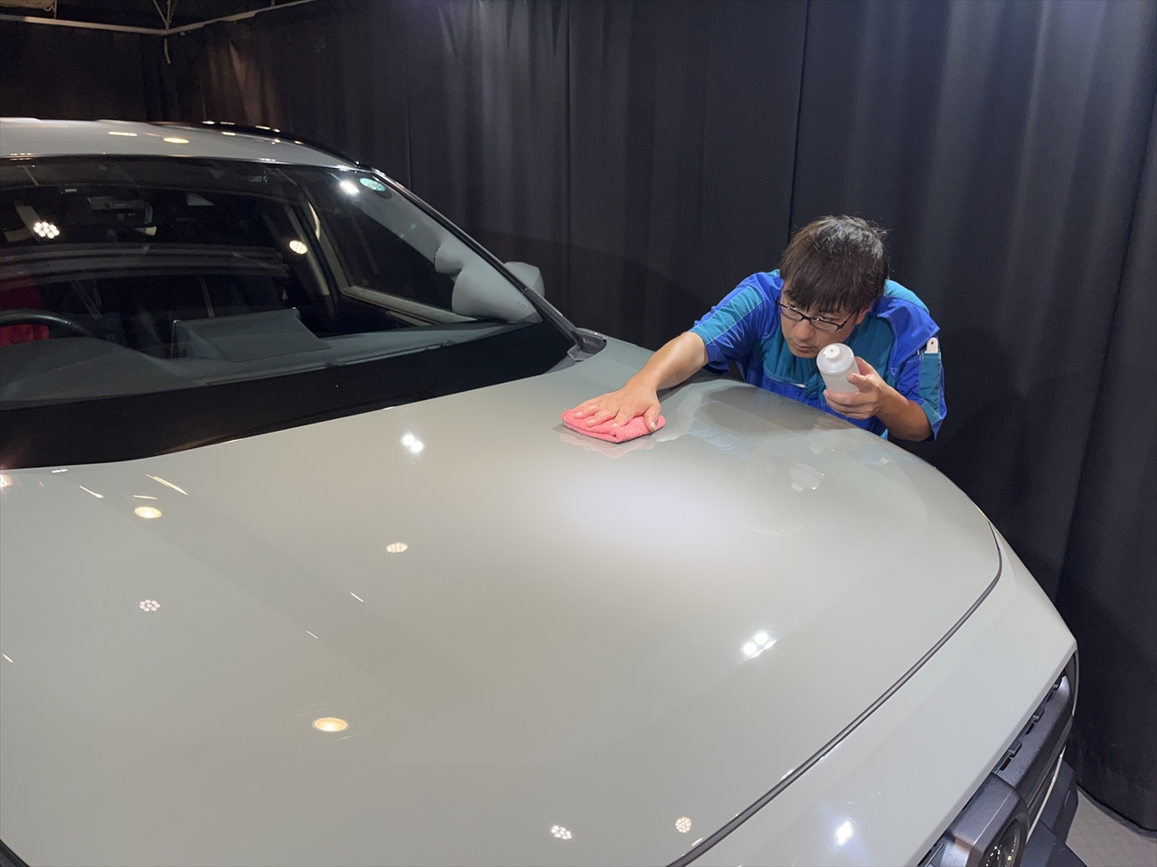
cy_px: 434
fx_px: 869
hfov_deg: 67.3
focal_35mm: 26
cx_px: 578
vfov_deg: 53.1
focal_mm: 5.1
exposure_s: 1/174
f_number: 1.6
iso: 40
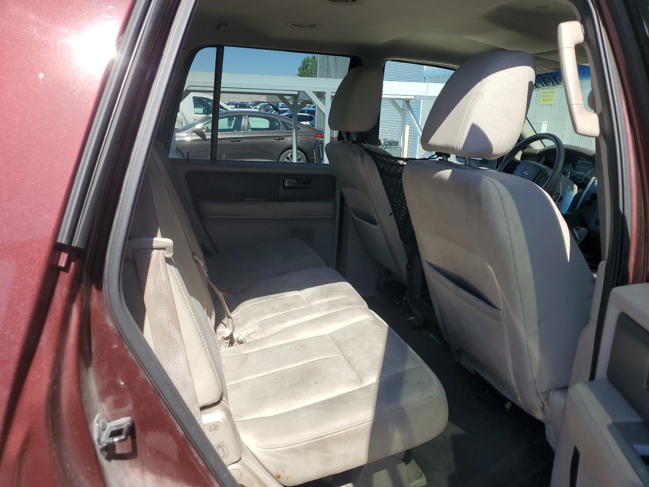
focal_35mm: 26
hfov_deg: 67.3
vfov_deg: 53.1
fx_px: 487
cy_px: 244
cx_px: 324
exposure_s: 1/1429
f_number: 1.5
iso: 50
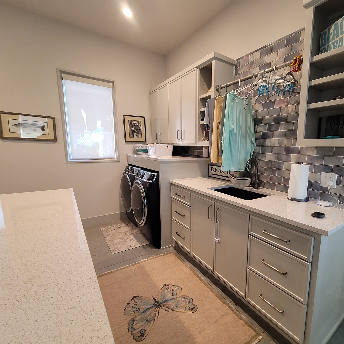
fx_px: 180
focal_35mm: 16
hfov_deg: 84.9
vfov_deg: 87.4
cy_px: 179
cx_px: 224
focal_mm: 2.2
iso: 200
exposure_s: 1/60
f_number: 2.2
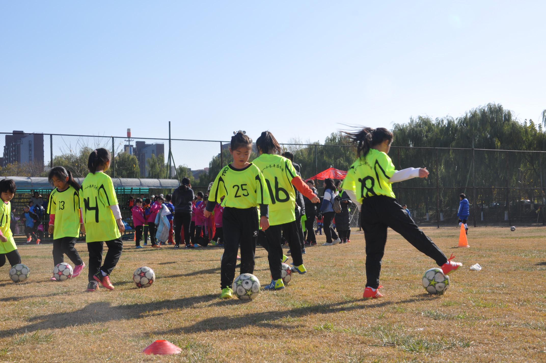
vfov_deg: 26.4
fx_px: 773
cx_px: 273
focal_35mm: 51
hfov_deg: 38.9
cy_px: 182
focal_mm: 34
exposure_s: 1/200
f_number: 13
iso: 200
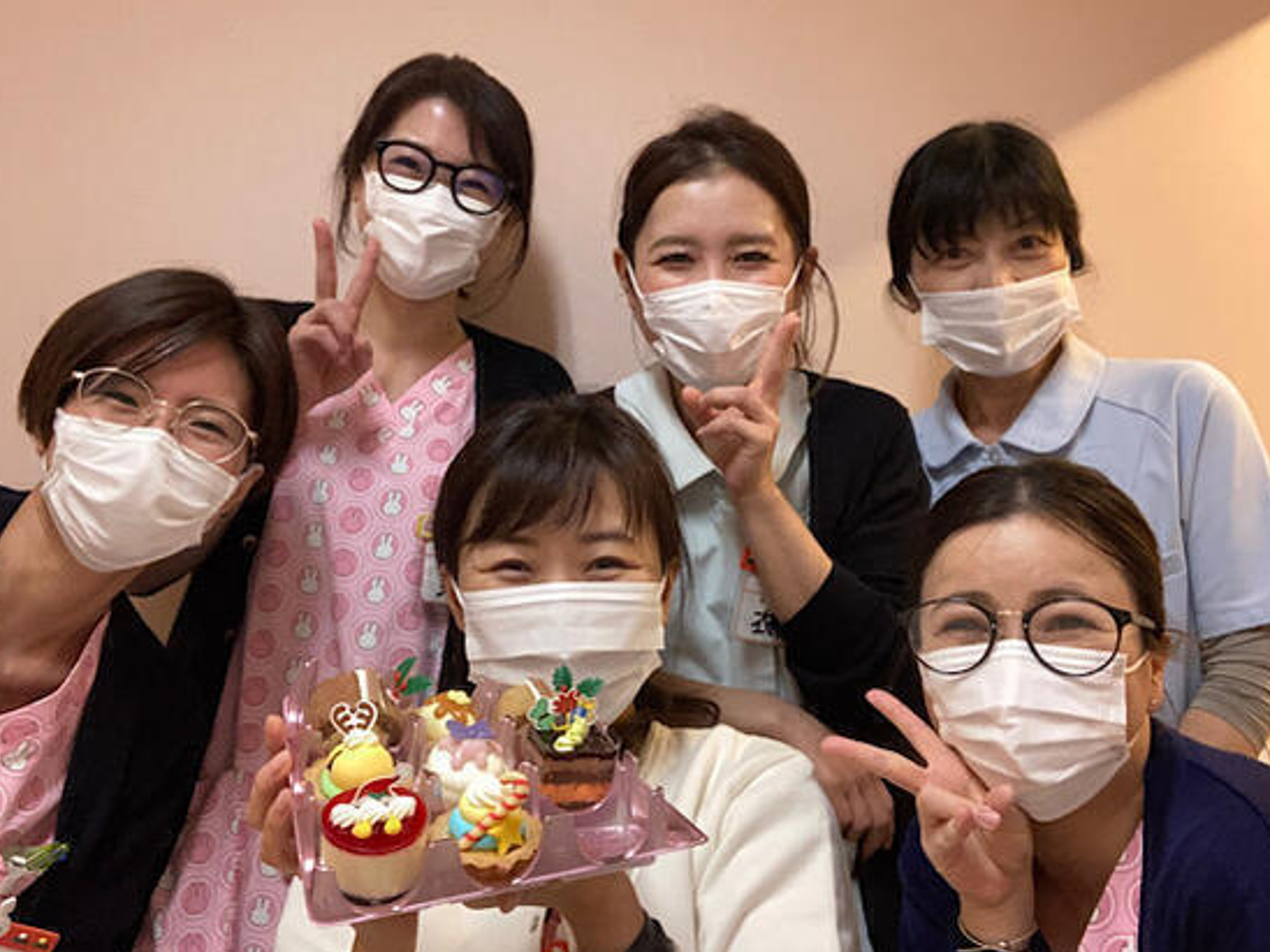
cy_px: 447
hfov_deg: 52.6
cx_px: 622
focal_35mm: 35
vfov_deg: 40.7
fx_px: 1284
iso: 160
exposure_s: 1/60
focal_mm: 2.87
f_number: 2.2
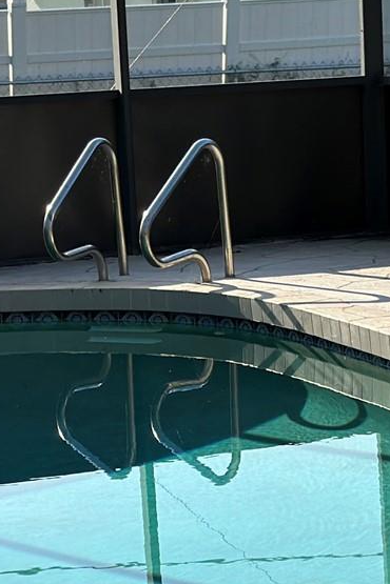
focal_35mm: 144
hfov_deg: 9.5
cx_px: 278
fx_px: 2340
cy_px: 408
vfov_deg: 14.2
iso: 80
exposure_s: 1/2358
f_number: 1.78
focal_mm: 6.86
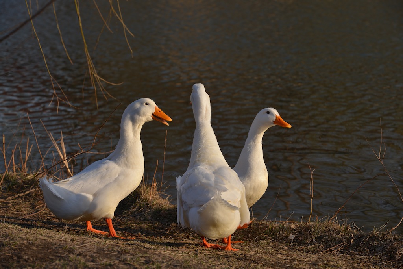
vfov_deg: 8.6
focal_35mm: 160
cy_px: 134
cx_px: 202
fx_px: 1791
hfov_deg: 12.8
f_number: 9
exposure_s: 1/320
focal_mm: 160
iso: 200
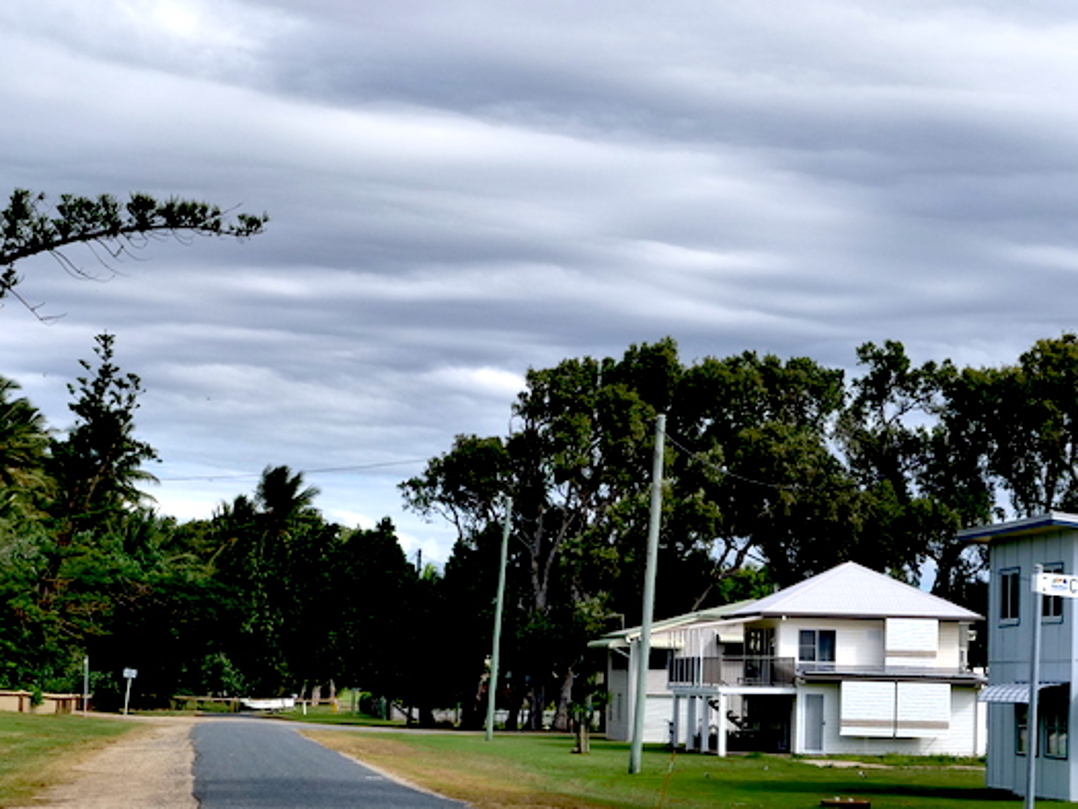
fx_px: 3084
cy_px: 569
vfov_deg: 14.9
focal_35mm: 99
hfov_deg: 19.8
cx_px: 423
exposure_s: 1/400
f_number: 10
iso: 200
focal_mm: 26
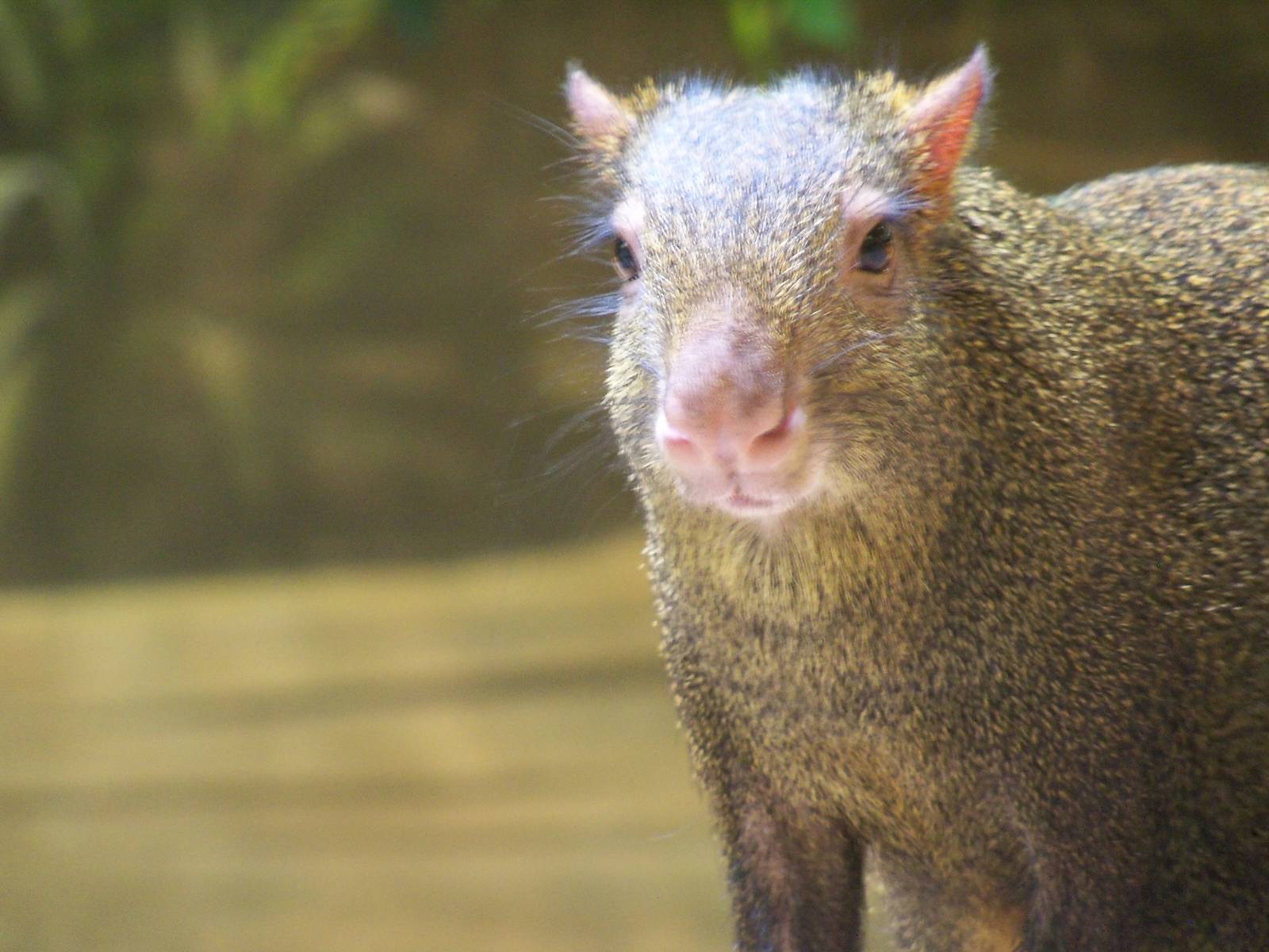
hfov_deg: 6.9
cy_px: 476
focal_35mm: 286
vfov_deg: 5.2
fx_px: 10485
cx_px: 634
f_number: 4.5
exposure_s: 1/4
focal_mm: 50.6
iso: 400
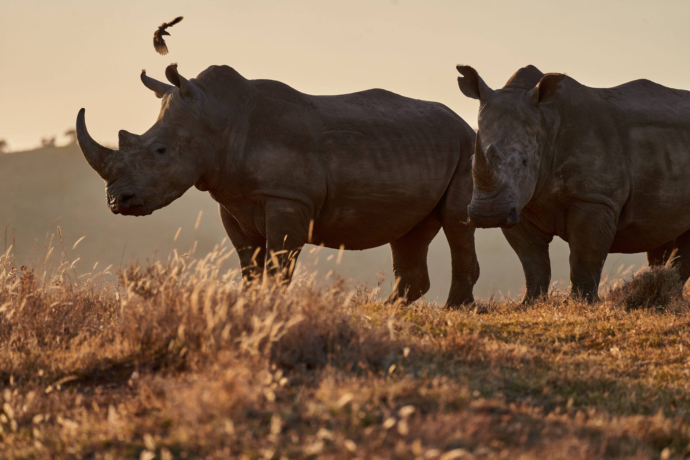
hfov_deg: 5.2
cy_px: 230
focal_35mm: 400
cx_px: 345
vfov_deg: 3.4
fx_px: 7667
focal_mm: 400
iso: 500
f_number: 8
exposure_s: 1/500
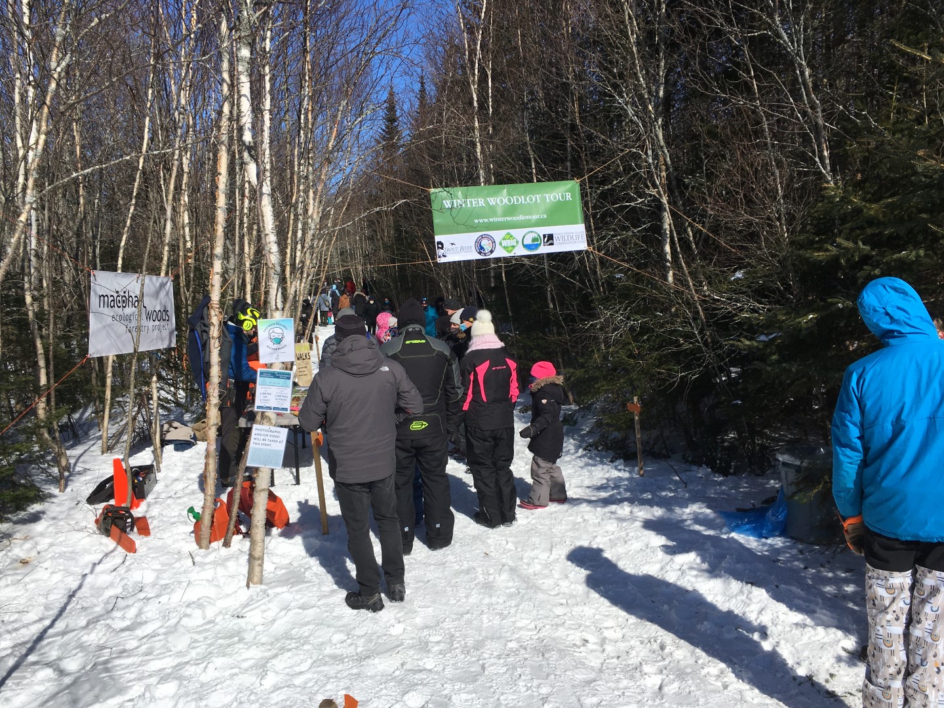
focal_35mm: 29
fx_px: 791
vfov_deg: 48.2
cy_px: 354
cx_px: 472
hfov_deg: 61.7
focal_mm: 4.15
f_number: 2.2
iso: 25
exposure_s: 1/3663
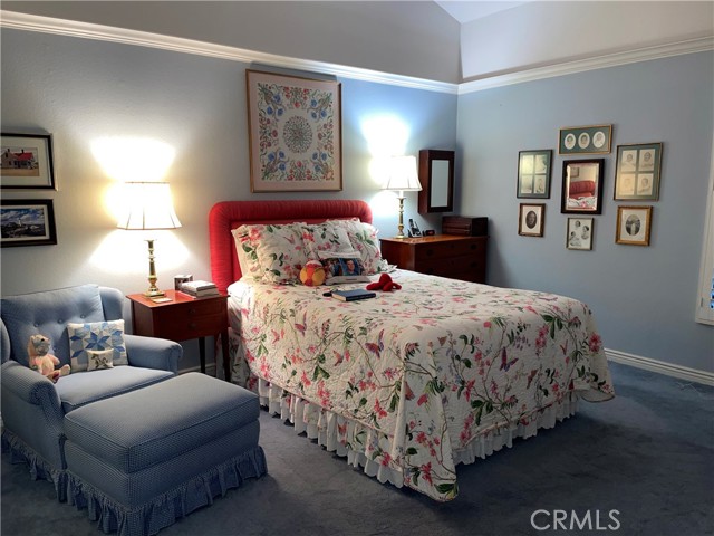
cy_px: 268
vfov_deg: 53.1
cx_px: 357
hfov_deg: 67.3
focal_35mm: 26
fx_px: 536
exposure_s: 1/15
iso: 50
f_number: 1.6
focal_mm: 4.2
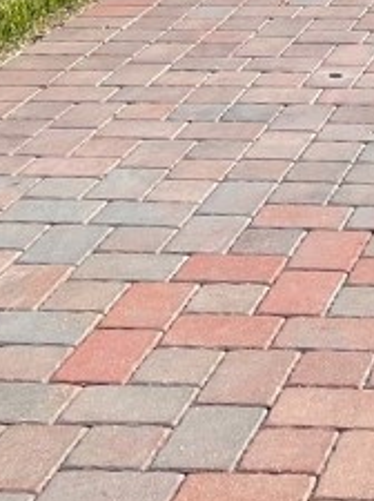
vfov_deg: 15.6
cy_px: -305
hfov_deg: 12.1
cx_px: 641
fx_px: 1647
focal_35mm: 114
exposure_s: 1/4525
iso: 32
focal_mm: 5.1
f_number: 1.6
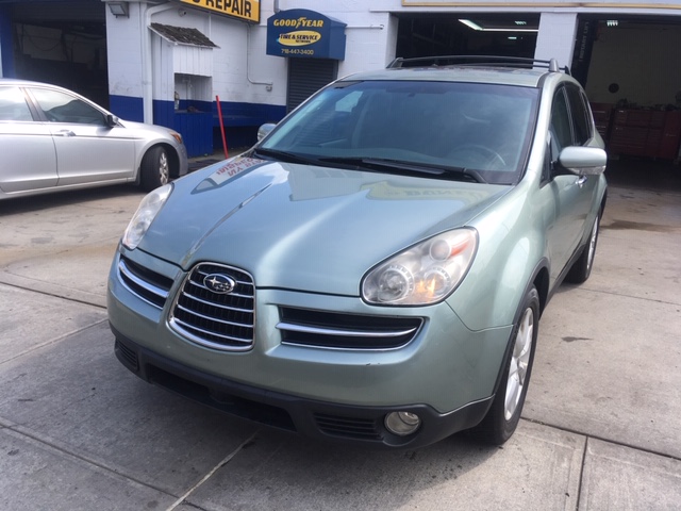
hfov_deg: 61.7
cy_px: 256
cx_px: 340
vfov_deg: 48.2
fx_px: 571
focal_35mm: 29
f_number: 2.2
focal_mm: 4.15
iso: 25
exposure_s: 1/578
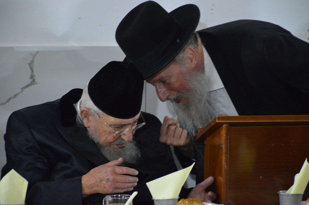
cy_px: 102
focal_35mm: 210
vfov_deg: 6.5
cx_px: 154
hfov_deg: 9.8
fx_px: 1800
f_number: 5.6
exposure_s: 1/50
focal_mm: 140
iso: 3200
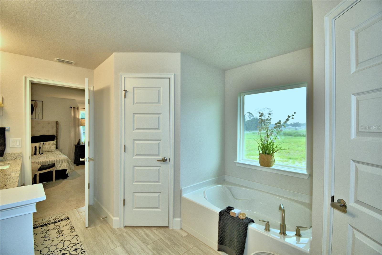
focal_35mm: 15
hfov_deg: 100.4
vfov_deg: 77.3
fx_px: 159
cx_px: 191
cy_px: 128
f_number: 4.5
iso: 125
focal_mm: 10
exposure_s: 1/60
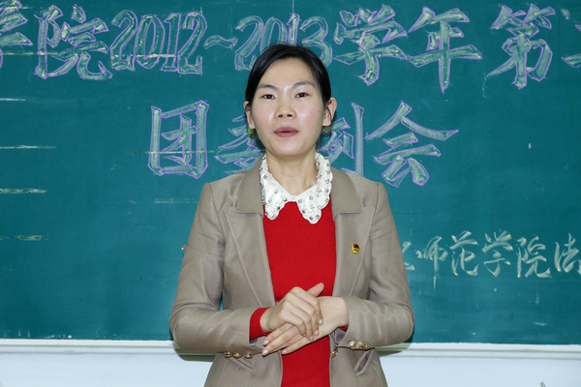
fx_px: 1210
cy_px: 194
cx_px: 290
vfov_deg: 18.2
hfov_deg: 27.0
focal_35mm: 75
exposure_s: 1/30
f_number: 4.5
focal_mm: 50
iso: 800
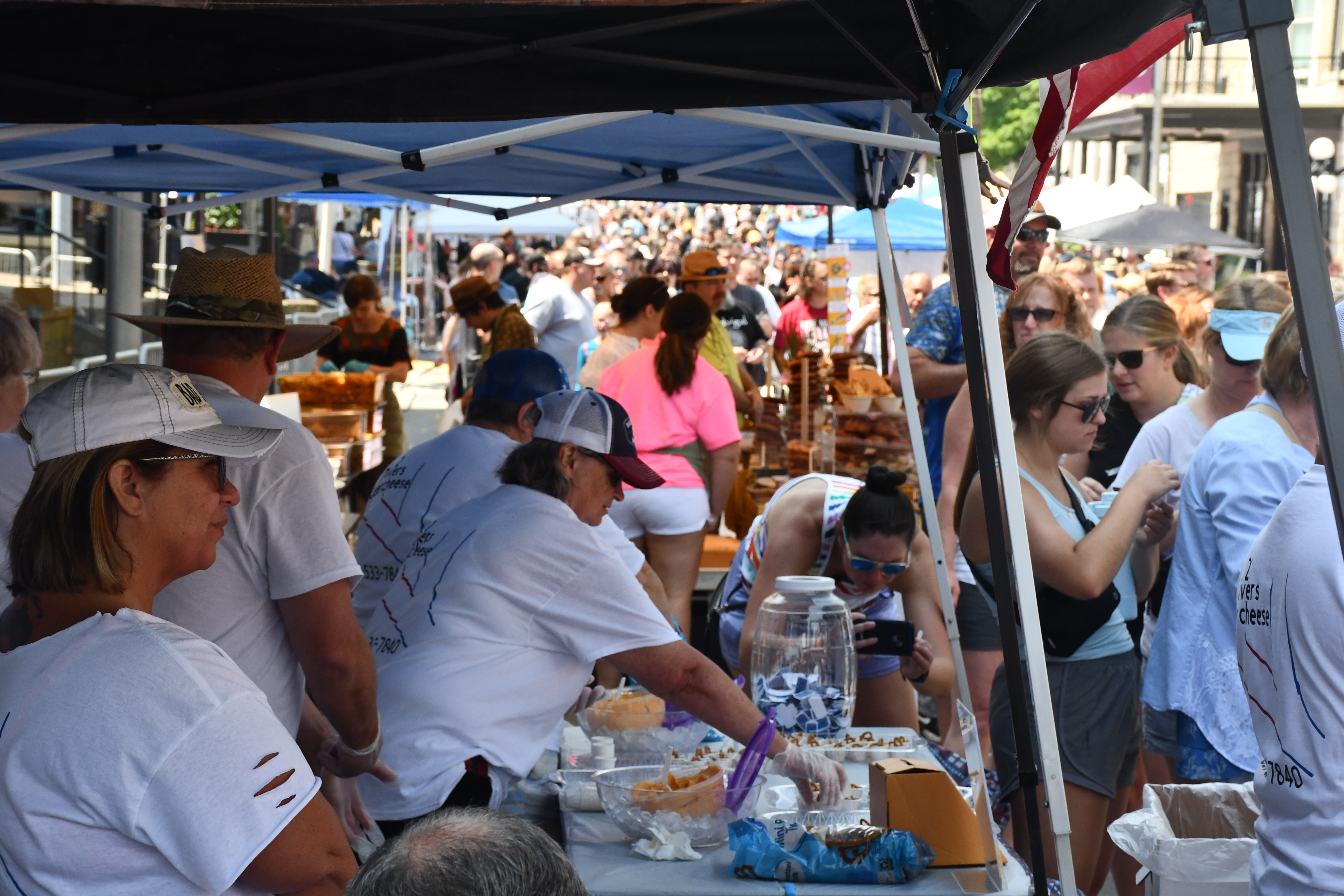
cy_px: 448
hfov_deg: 24.2
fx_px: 3136
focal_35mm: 84
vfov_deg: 16.3
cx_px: 672
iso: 800
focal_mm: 56
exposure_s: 1/400
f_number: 10
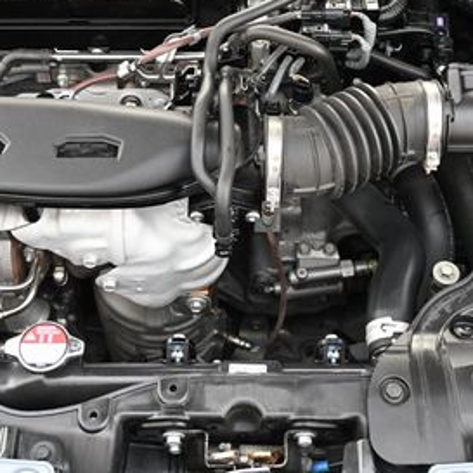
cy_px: 111
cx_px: 246
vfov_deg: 28.1
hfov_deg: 28.6
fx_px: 928
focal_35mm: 60
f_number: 3.8
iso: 400
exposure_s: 1/125
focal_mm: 20
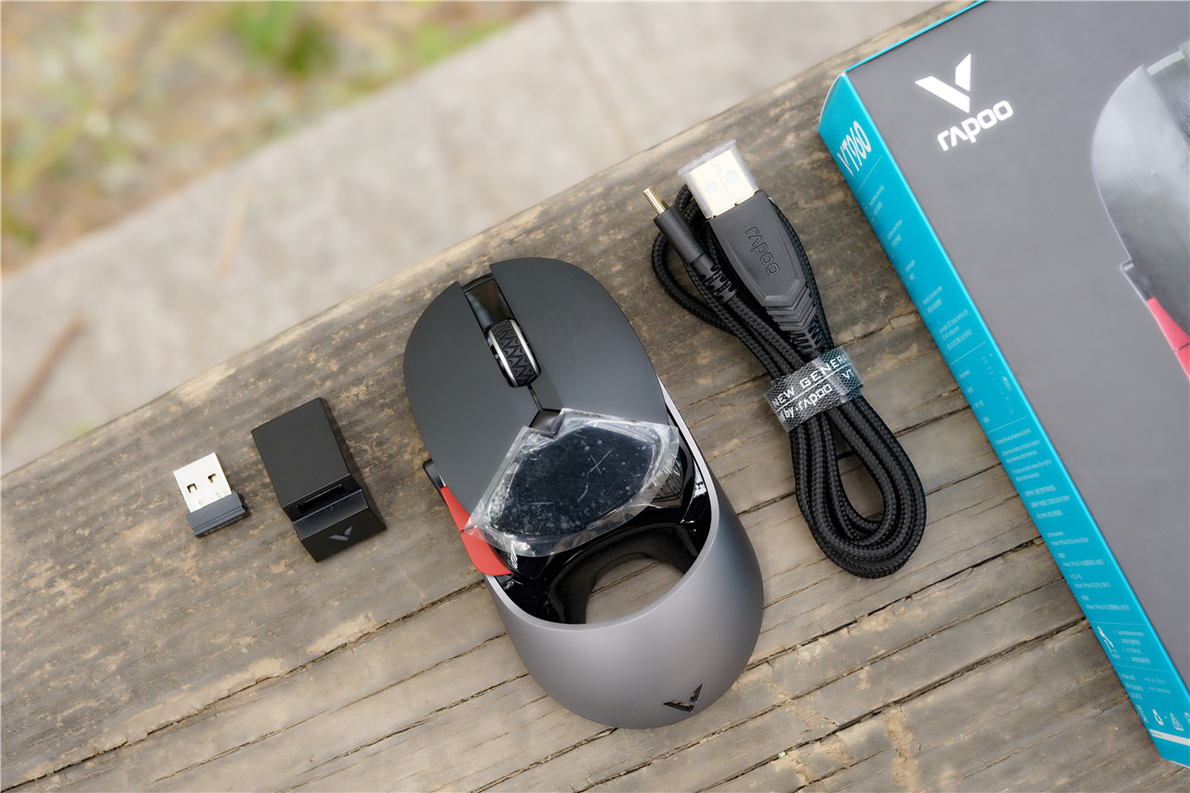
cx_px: 595
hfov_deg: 39.6
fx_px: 1652
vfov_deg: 27.0
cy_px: 396
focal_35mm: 50
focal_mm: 50
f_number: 5
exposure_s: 1/320
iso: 640
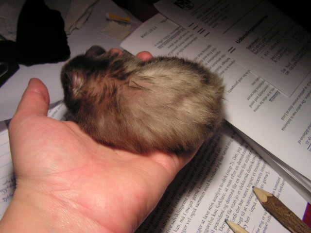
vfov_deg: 39.7
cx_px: 156
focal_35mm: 36
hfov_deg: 51.4
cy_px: 116
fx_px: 323
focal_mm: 6
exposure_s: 1/40
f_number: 3.2
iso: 100
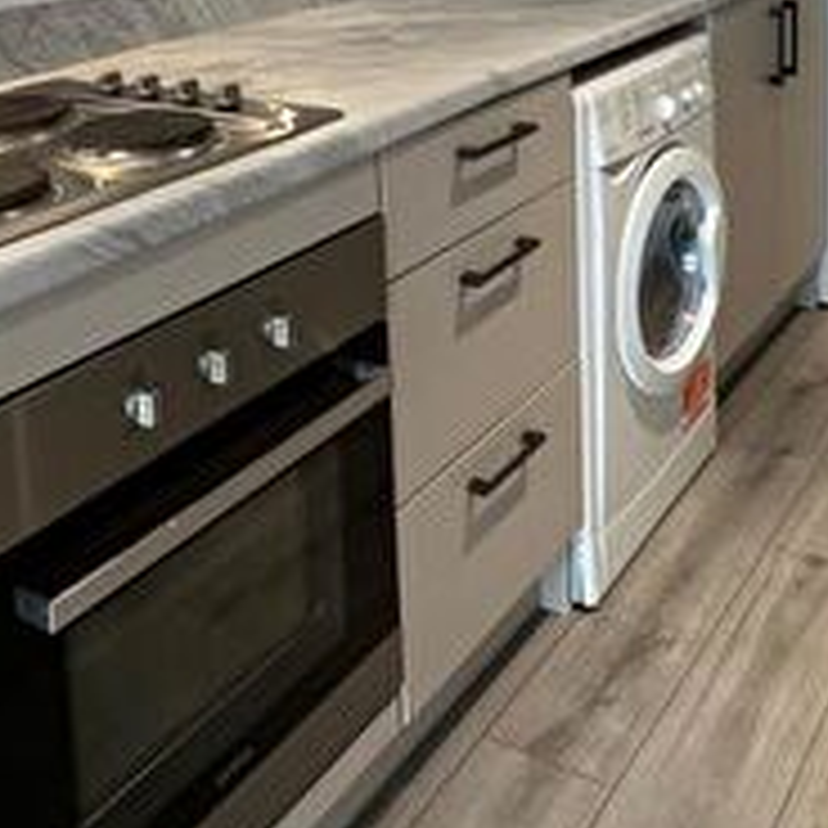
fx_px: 1272
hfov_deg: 36.1
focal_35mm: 47
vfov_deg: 32.8
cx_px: 400
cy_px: -20
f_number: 2.2
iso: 160
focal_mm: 2.22
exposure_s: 1/50
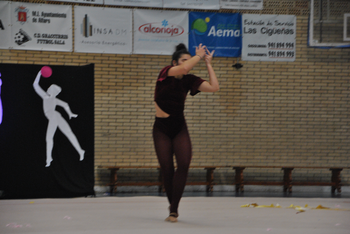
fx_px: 1489
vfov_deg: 9.0
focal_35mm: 153
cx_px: 175
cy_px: 117
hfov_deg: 13.4
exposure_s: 1/125
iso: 800
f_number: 5.6
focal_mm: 102
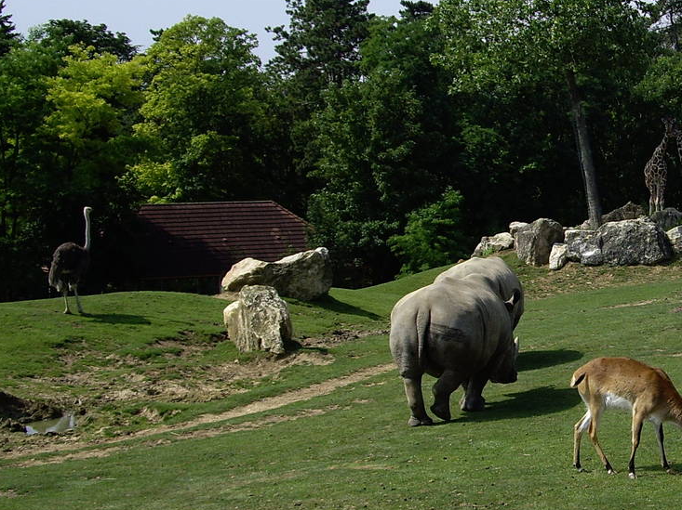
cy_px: 291
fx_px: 1634
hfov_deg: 22.5
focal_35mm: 83
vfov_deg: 17.8
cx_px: 712
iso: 50
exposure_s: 1/250
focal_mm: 7.9
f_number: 5.6
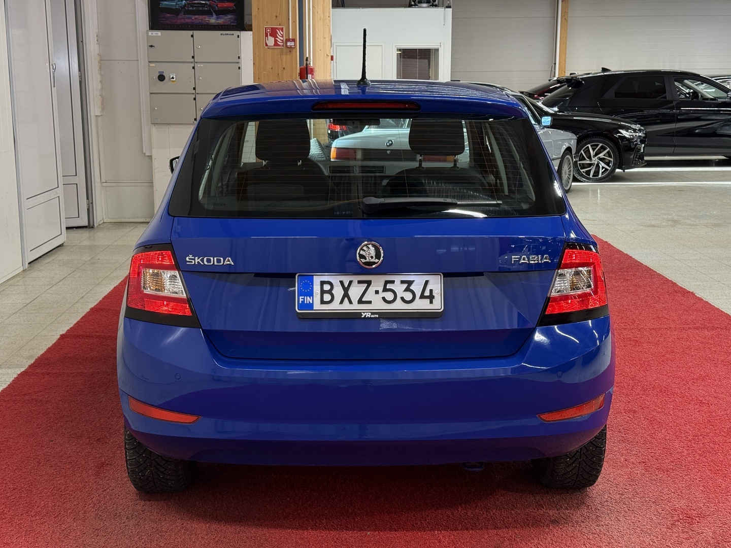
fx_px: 1014
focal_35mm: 48
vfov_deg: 30.3
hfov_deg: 39.7
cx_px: 366
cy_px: 274
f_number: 1.78
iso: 100
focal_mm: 6.76
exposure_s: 1/87
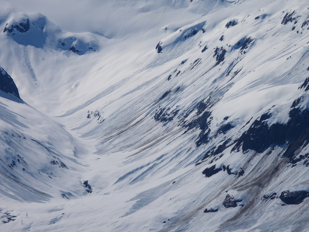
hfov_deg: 3.6
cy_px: 116
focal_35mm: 550
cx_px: 154
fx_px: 4910
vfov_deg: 2.7
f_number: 7.1
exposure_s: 1/1600
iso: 100
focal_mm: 98.1
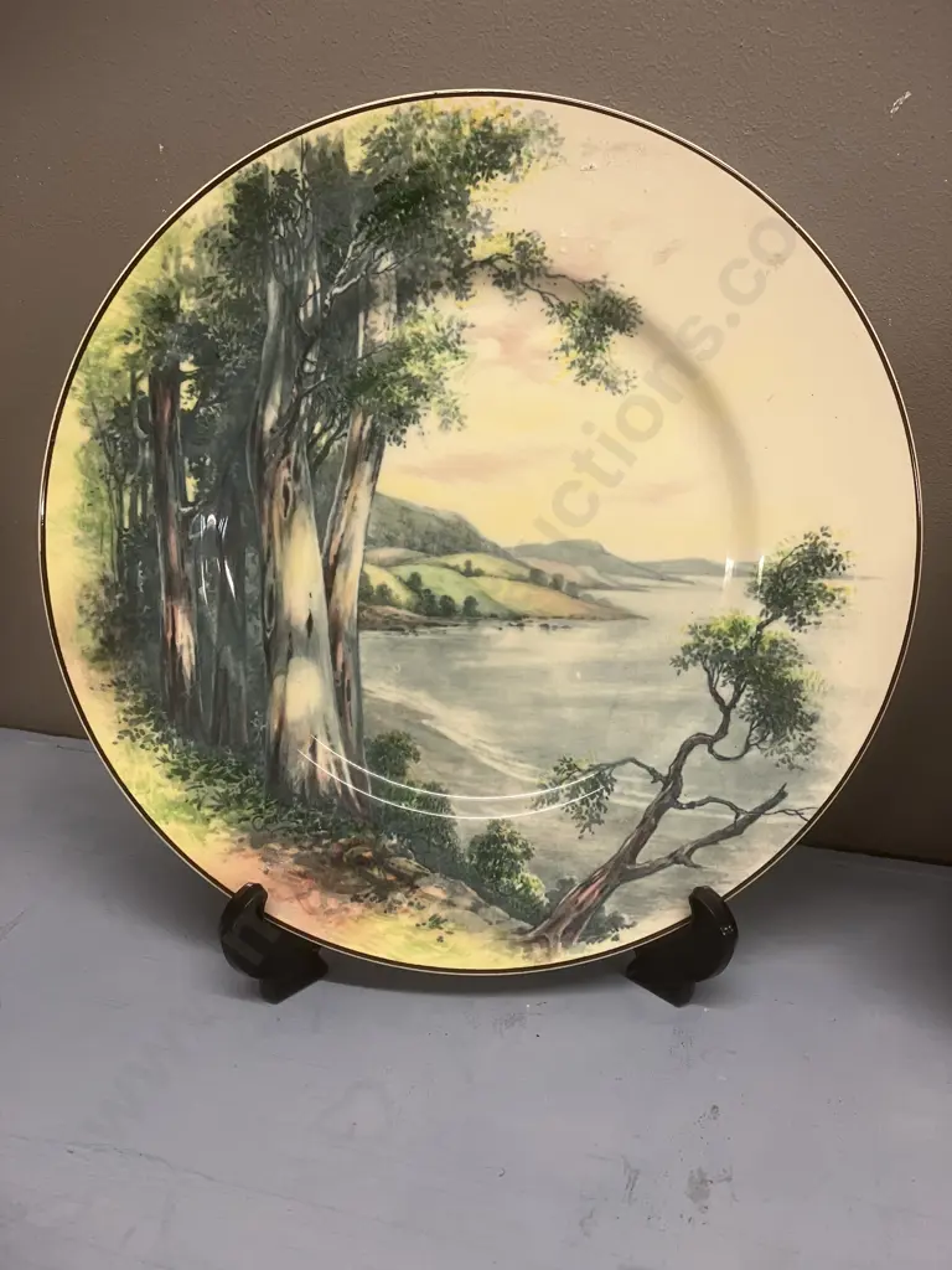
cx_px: 476
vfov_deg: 63.4
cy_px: 635
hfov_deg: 49.7
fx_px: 1027
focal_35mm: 28
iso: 80
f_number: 1.8
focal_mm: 3.99
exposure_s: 1/50
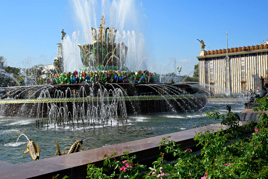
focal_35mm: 40
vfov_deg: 33.4
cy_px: 90
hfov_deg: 48.5
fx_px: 298
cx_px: 134
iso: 200
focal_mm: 40
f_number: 11
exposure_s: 1/320
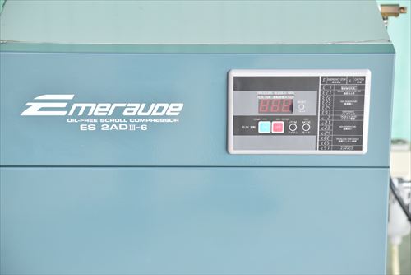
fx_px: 1336
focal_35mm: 117
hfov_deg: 17.5
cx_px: 206
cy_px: 138
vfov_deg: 11.7
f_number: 6.3
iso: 1250
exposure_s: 1/800
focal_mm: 78
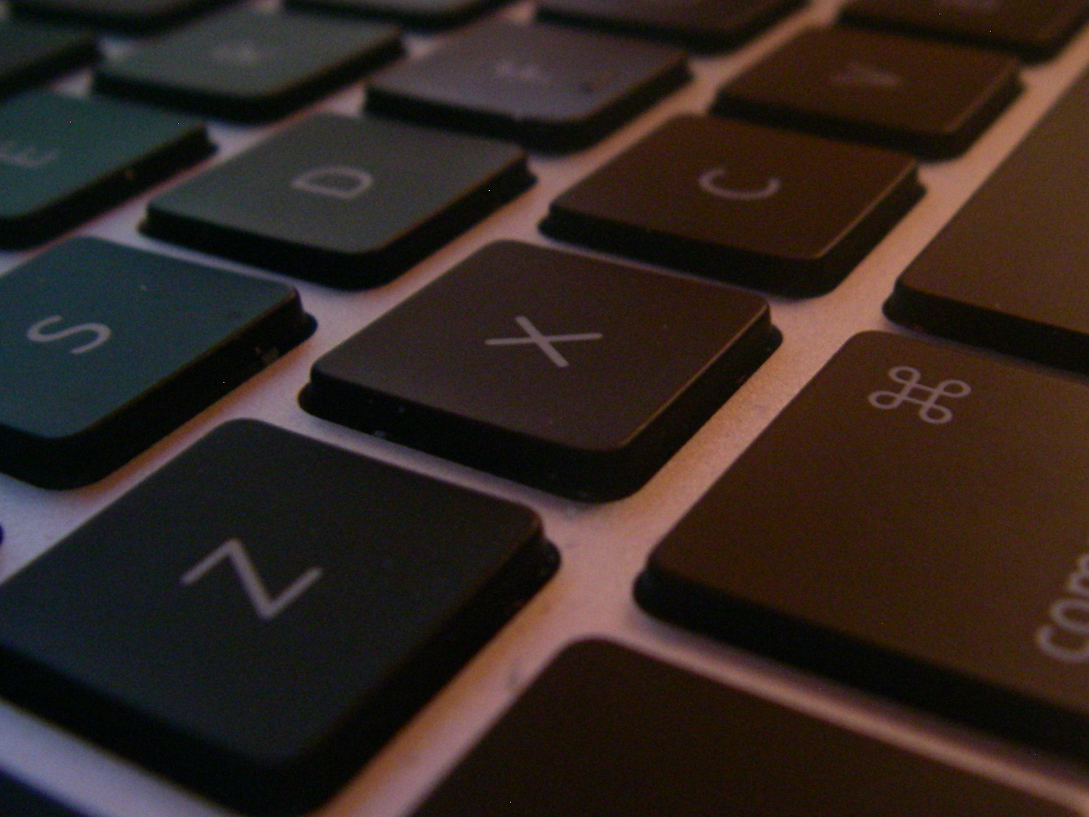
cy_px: 445
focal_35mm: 48
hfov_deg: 39.6
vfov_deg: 30.3
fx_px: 1510
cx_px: 572
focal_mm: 6.3
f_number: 3.3
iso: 400
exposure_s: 1/4
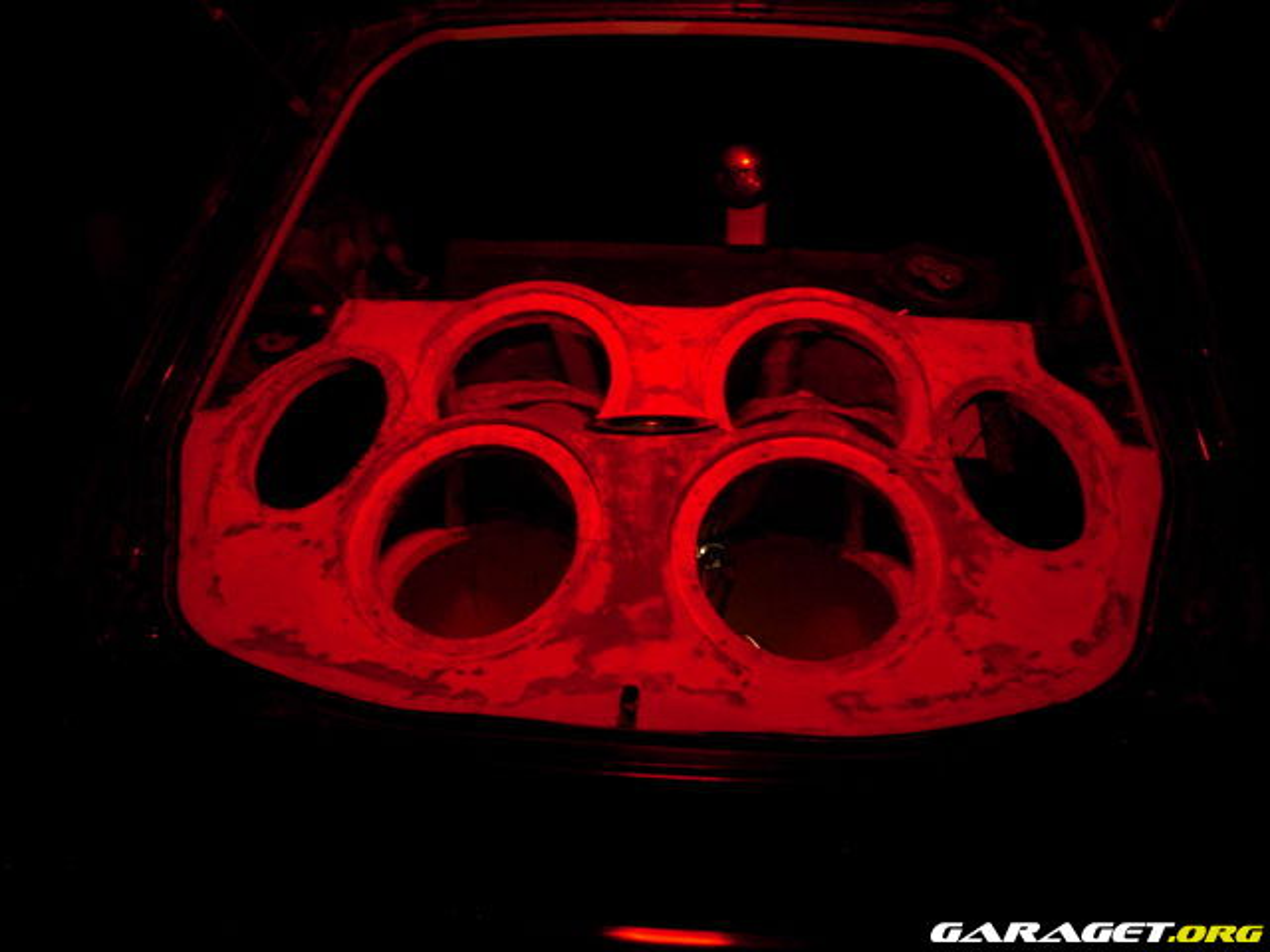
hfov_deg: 49.0
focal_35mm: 38
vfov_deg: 37.7
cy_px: 476
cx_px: 635
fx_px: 1394
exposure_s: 1/2.8
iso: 200
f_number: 2.8
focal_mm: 7.8
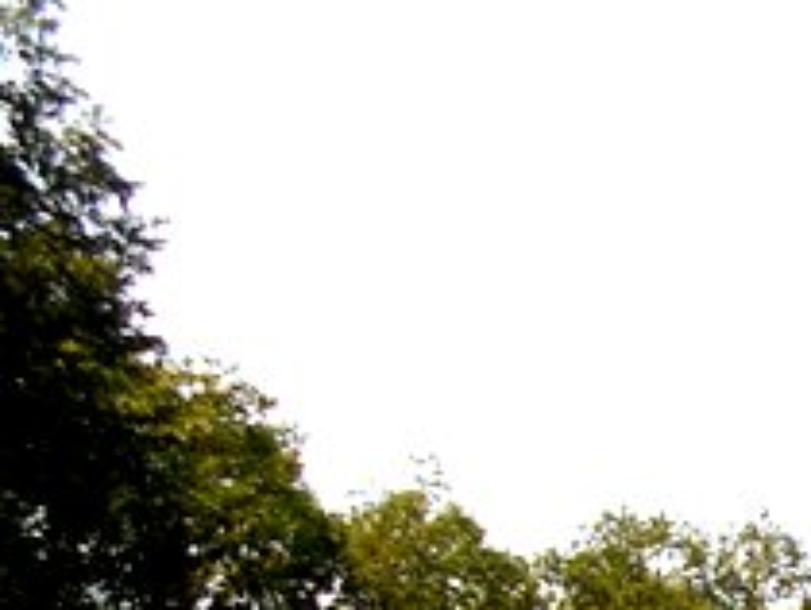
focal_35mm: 99
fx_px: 2322
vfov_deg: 14.1
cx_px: 1541
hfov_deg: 16.1
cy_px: 876
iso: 80
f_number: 3.2
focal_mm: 4.6
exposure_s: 1/500
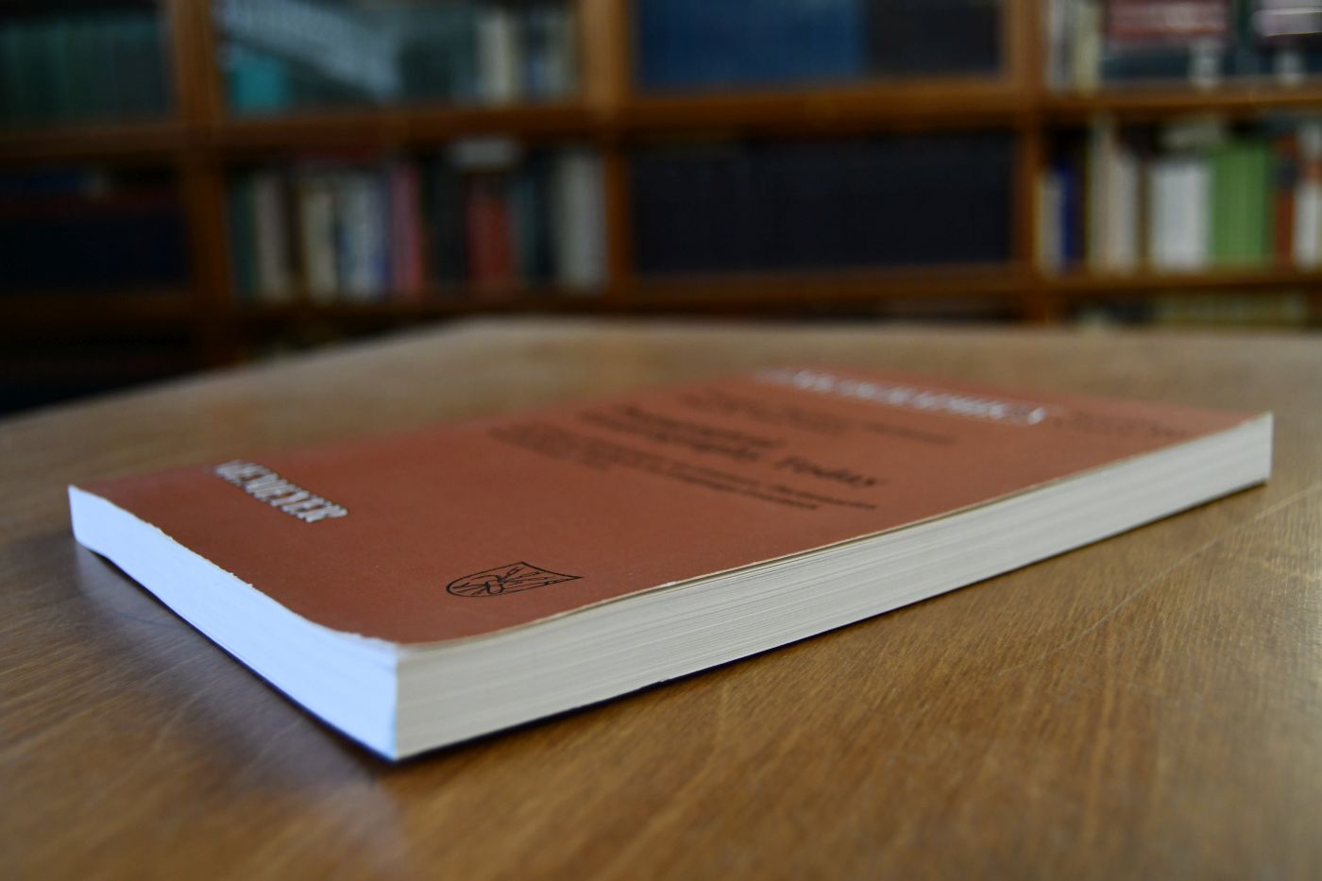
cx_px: 661
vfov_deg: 36.9
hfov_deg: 53.1
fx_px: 1322
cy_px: 440
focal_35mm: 36
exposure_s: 1/125
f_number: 3.8
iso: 900
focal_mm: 24
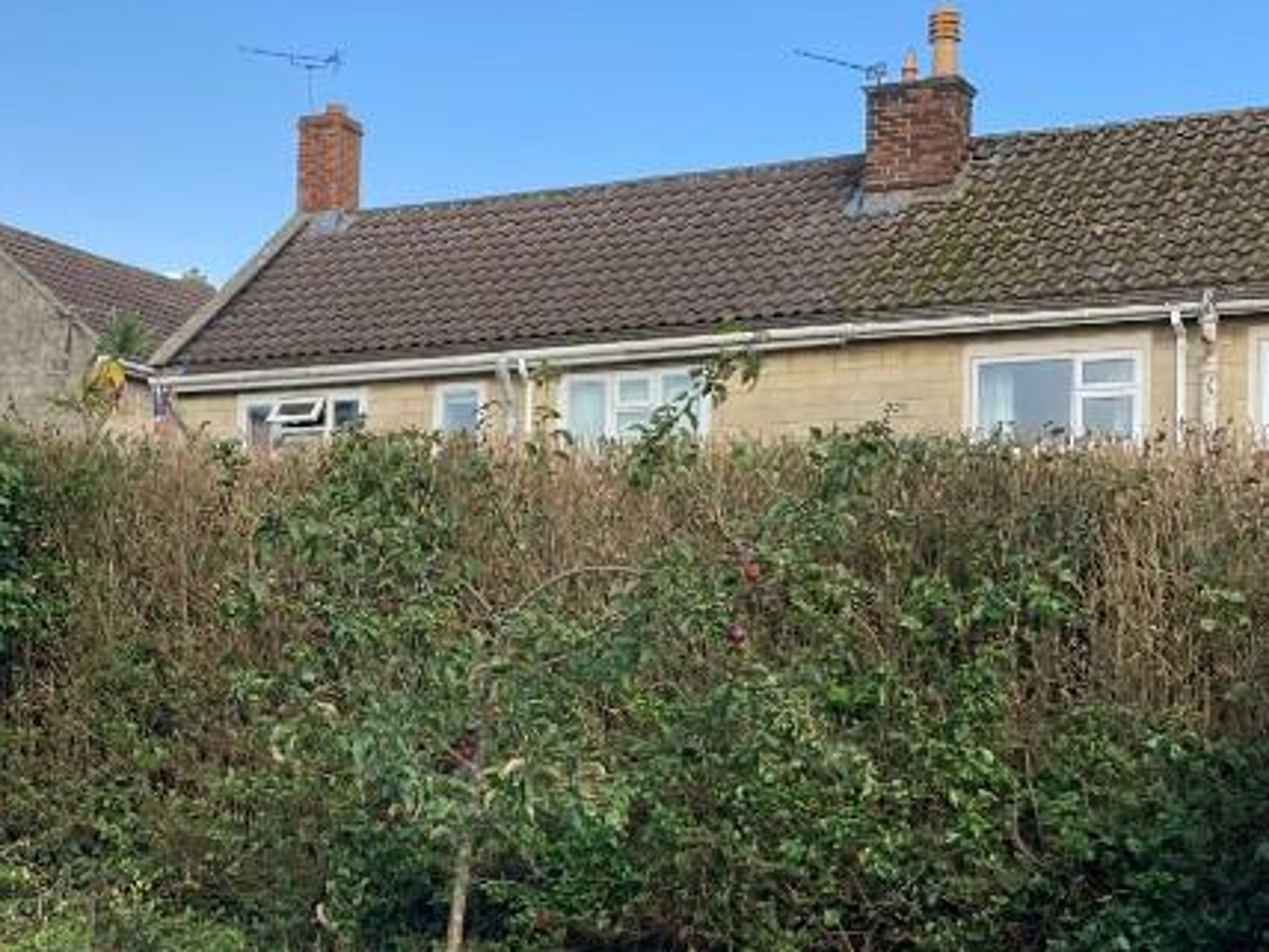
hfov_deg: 28.7
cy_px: 658
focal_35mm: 67
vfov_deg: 21.8
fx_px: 2456
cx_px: 377
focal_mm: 3.99
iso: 20
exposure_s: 1/923
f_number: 1.8
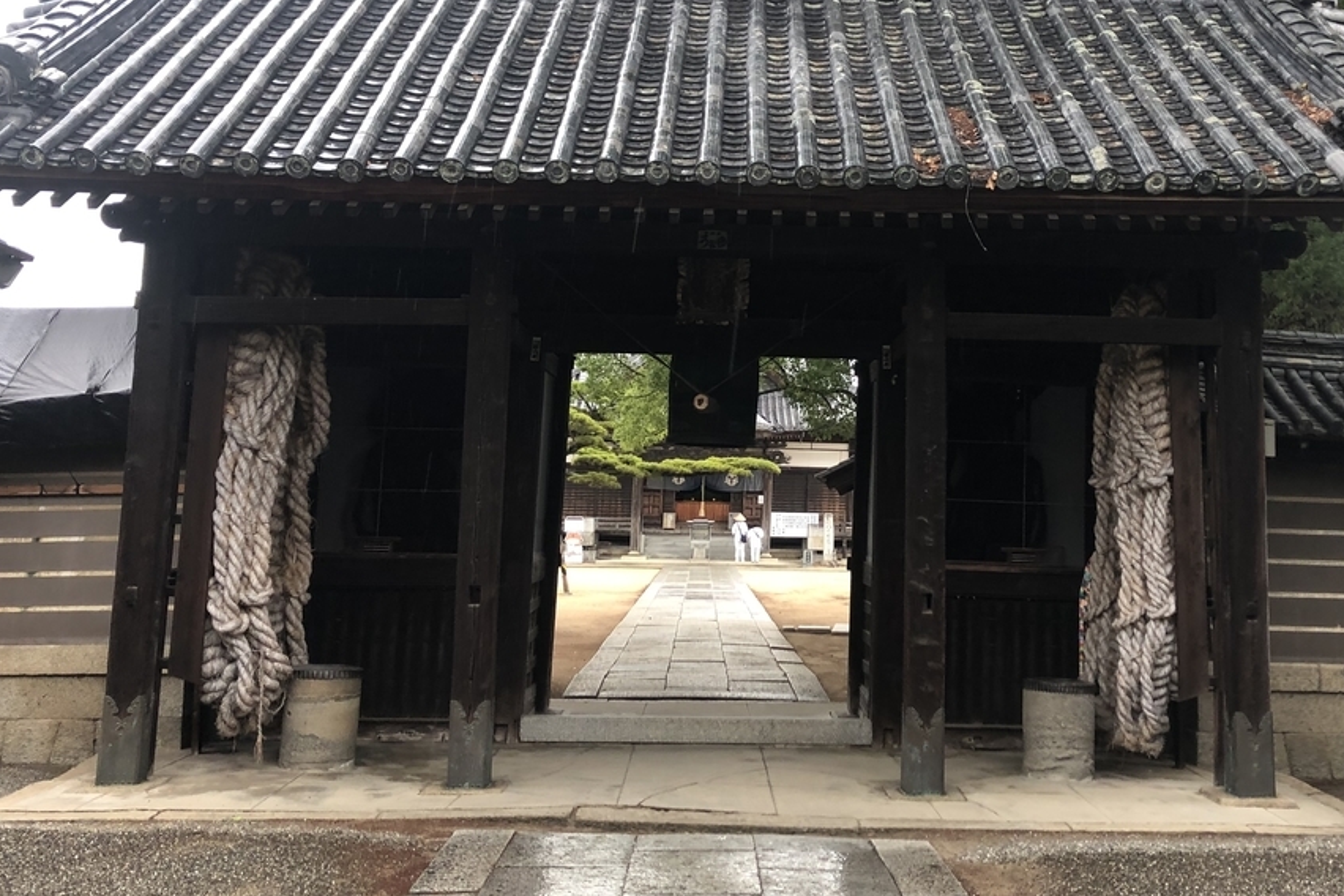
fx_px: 1531
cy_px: 300
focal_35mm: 41
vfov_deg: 32.4
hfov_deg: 47.2
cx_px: 803
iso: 25
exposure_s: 1/40
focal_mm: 3.99
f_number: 1.8
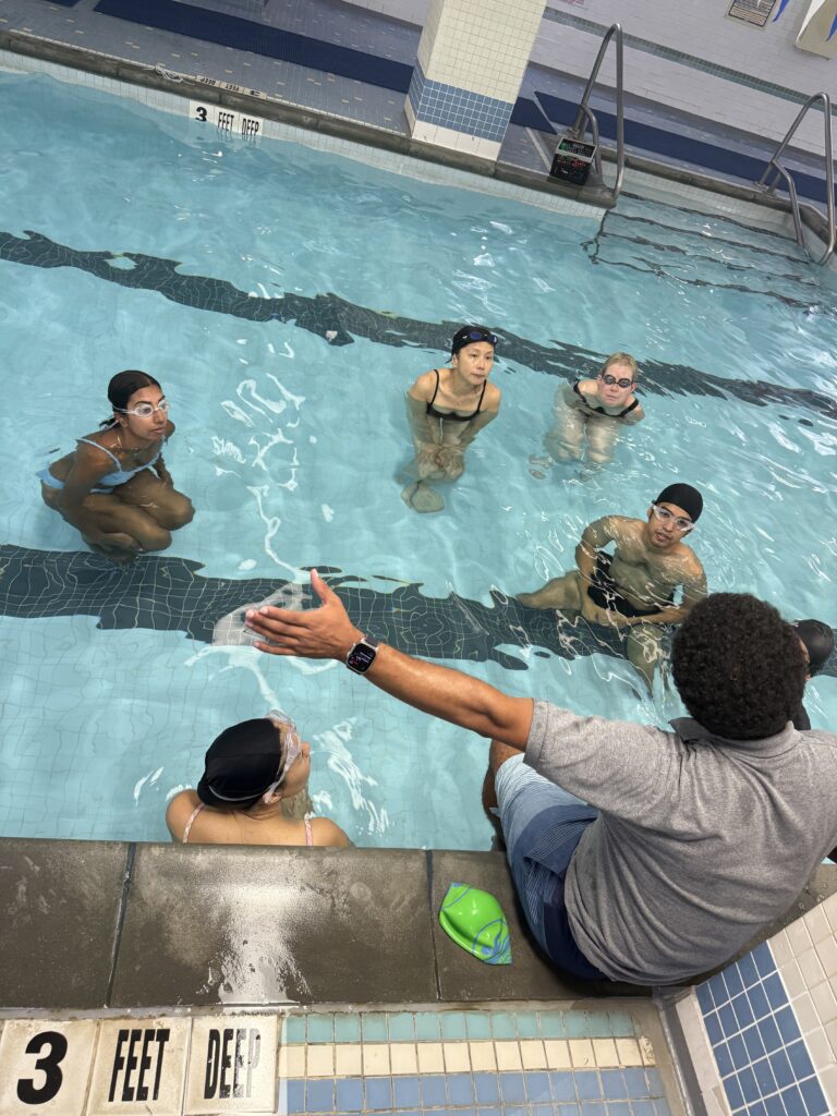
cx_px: 418
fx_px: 774
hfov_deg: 56.8
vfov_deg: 71.6
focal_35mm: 24
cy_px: 558
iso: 160
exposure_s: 1/120
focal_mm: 6.76
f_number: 1.78
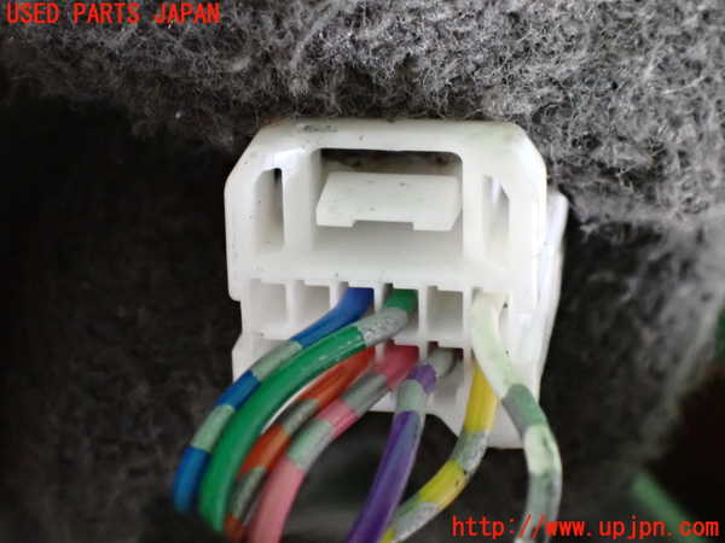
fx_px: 2094
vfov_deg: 14.8
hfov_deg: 19.6
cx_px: 362
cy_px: 272
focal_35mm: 100
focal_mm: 18
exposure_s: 1/100
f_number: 4.9
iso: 4000
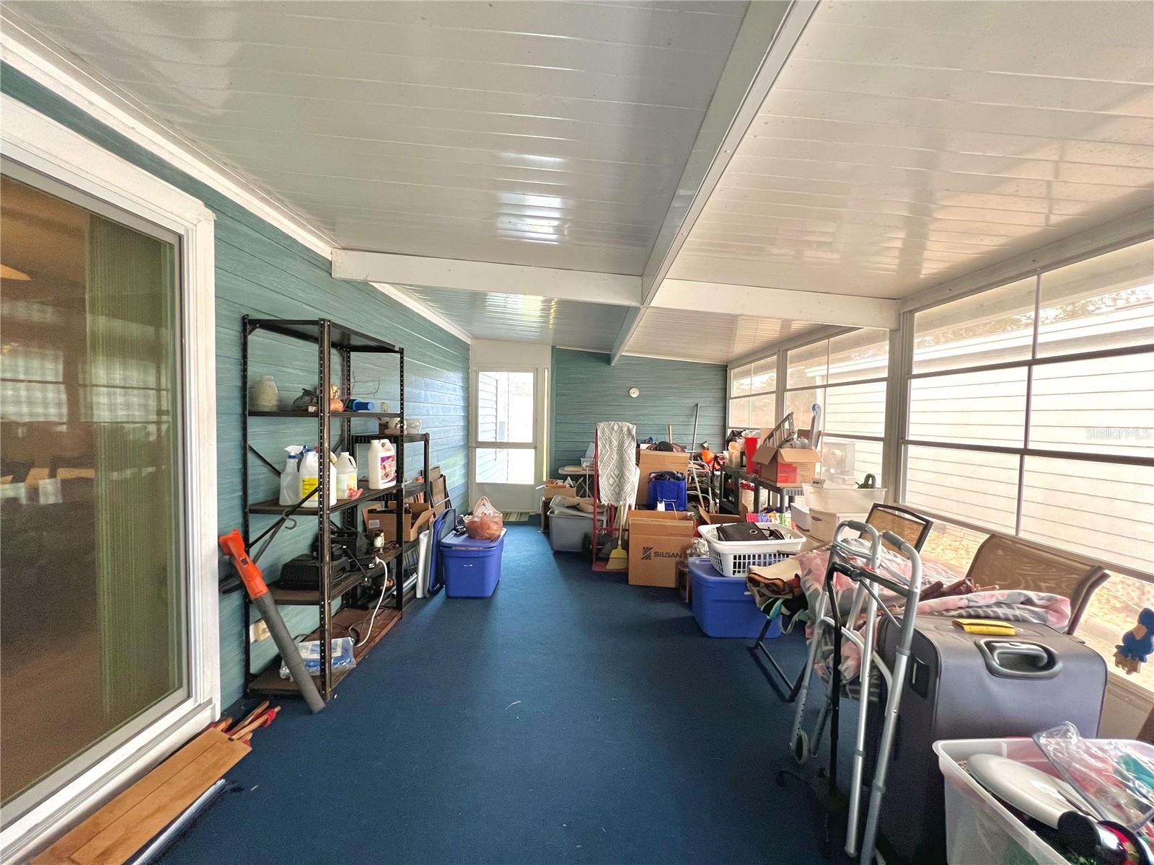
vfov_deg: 89.9
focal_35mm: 13
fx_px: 433
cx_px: 577
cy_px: 432
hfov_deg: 106.2
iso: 250
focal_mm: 1.57
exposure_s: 1/60
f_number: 1.8
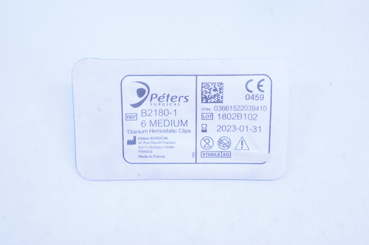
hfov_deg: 32.7
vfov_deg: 22.0
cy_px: 122
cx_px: 184
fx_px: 630
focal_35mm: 62
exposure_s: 1/10
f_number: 16
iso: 400
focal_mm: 41
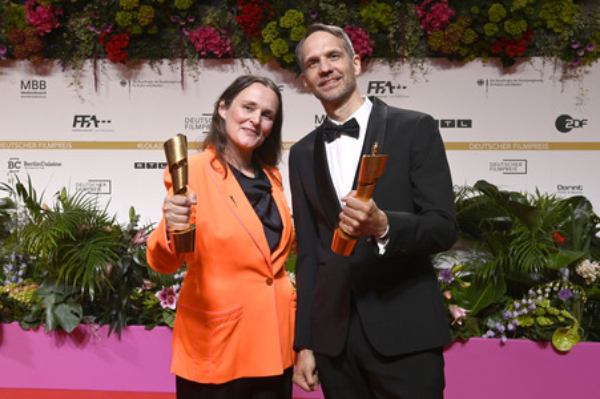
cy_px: 200
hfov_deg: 50.7
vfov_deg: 35.0
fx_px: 633
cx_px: 300
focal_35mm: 38
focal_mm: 38
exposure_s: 1/200
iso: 1000
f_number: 6.3
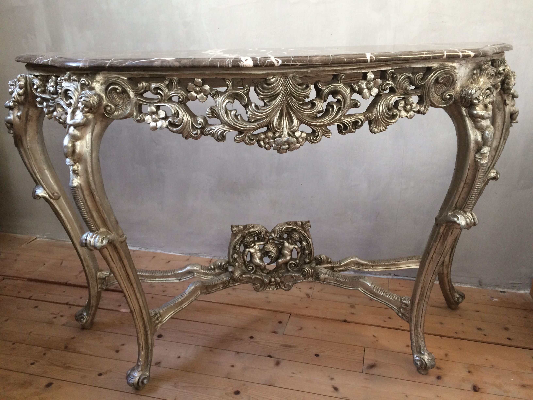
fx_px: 447
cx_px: 266
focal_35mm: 29
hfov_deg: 61.7
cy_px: 200
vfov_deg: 48.2
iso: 160
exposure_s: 1/33
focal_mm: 4.15
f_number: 2.2
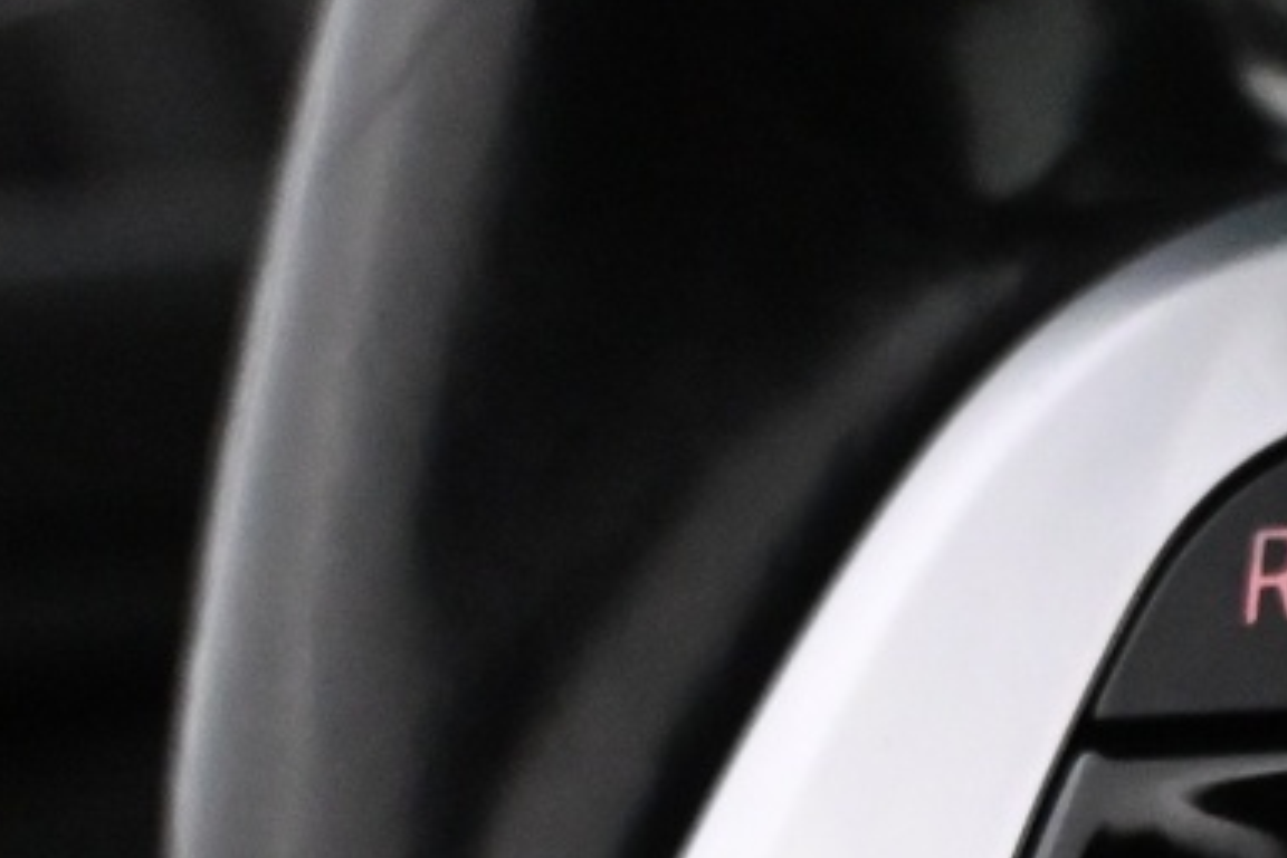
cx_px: 1994
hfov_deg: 12.7
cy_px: 1012
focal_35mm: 152
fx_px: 5434
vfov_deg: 8.9
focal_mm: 24
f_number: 4.2
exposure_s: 1/125
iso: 5000
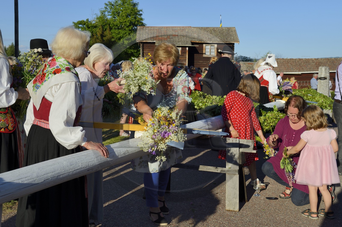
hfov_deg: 41.1
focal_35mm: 48
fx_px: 456
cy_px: 114
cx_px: 171
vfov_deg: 28.0
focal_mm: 48
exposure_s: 1/320
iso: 200
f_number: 10
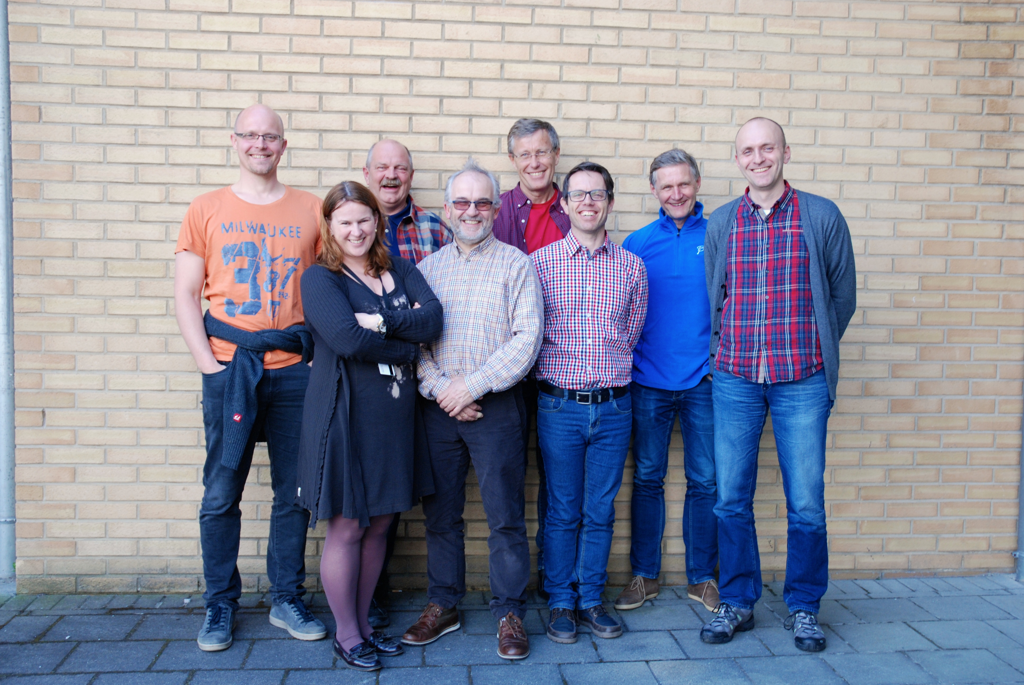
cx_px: 512
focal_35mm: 40
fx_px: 1153
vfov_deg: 33.1
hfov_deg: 47.9
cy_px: 342
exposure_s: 1/100
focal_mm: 27
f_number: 5
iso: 400
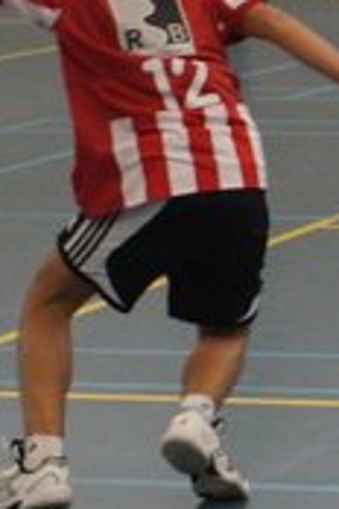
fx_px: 1285
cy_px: 32
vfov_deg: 21.8
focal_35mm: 91
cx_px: 98
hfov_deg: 15.0
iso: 1000
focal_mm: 22
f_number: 4
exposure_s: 1/200
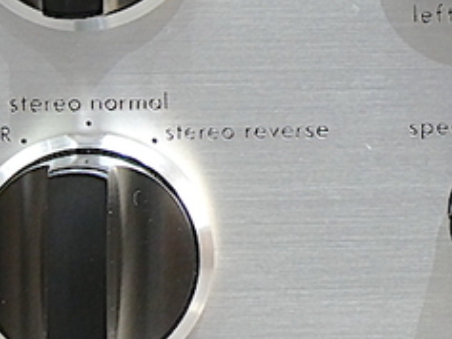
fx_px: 7995
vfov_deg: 2.4
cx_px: 481
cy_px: 11
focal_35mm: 612
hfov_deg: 3.2
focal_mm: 27.1
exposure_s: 1/8
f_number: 5.4
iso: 200
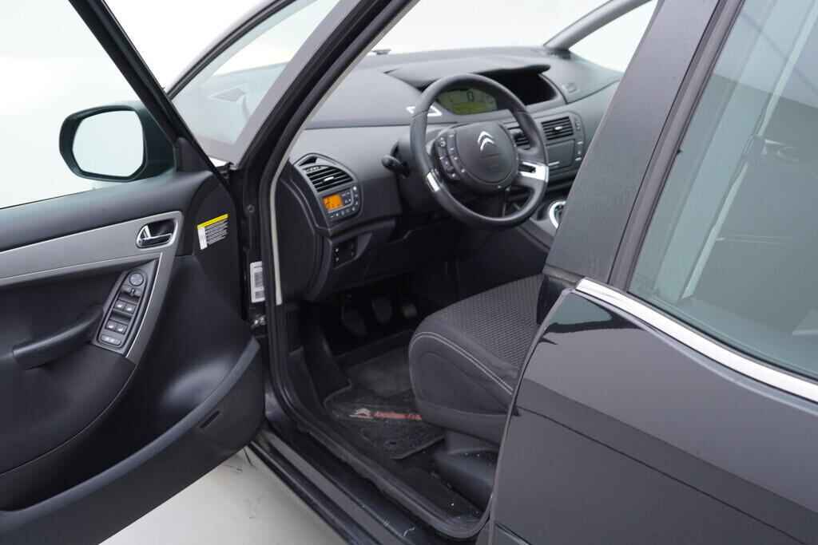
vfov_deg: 36.9
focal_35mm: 36
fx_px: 818
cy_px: 272
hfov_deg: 53.1
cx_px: 409
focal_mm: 24
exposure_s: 1/40
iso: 125
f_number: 2.8
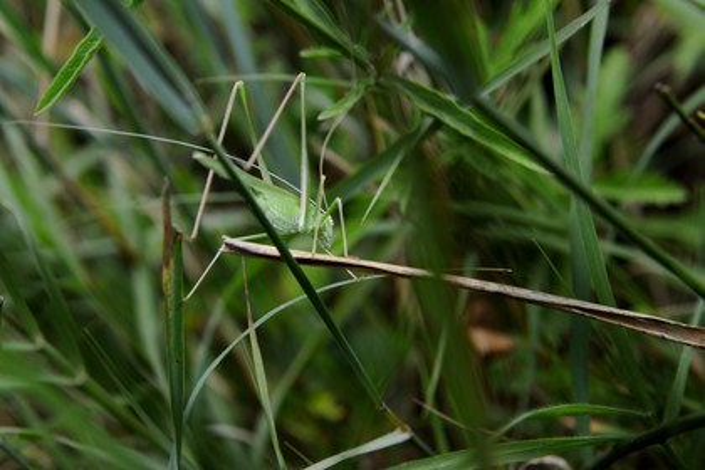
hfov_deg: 28.8
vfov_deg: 19.5
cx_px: 352
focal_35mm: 70
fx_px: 1371
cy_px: 235
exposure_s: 1/160
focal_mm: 70
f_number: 8
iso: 400
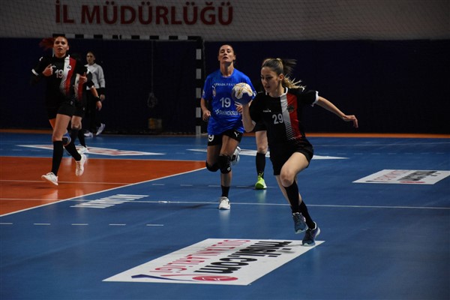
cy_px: 150
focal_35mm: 168
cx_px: 225
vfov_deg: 8.2
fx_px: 2100
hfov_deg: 12.2
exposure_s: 1/1250
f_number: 5.6
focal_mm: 112
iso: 6400
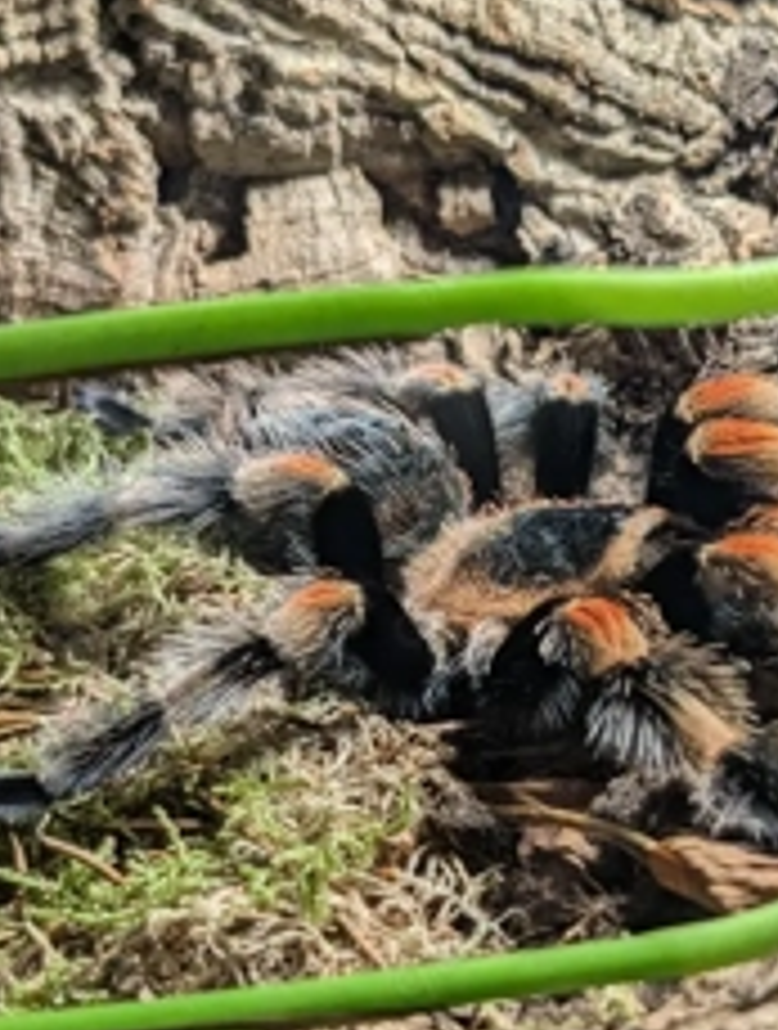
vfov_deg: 22.9
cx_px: 616
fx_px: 2535
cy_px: 594
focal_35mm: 85
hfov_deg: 17.3
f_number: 1.68
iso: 24
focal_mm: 6.9
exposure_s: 1/26.5
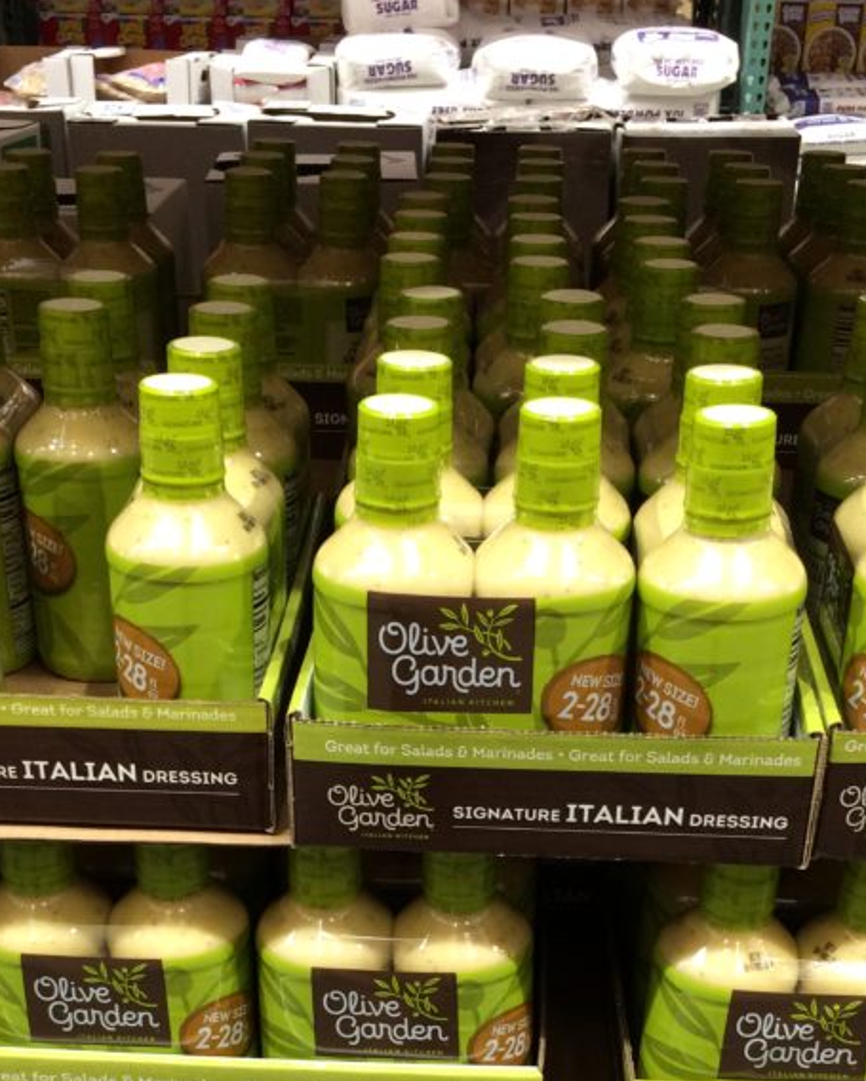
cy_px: 942
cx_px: 417
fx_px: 1633
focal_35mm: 51
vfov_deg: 34.9
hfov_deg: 29.7
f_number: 2.2
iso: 100
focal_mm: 4.15
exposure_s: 1/30
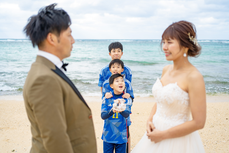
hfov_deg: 54.4
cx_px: 114
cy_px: 76
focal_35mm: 35
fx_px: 223
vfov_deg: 37.8
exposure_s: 1/800
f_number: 2
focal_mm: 35
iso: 100
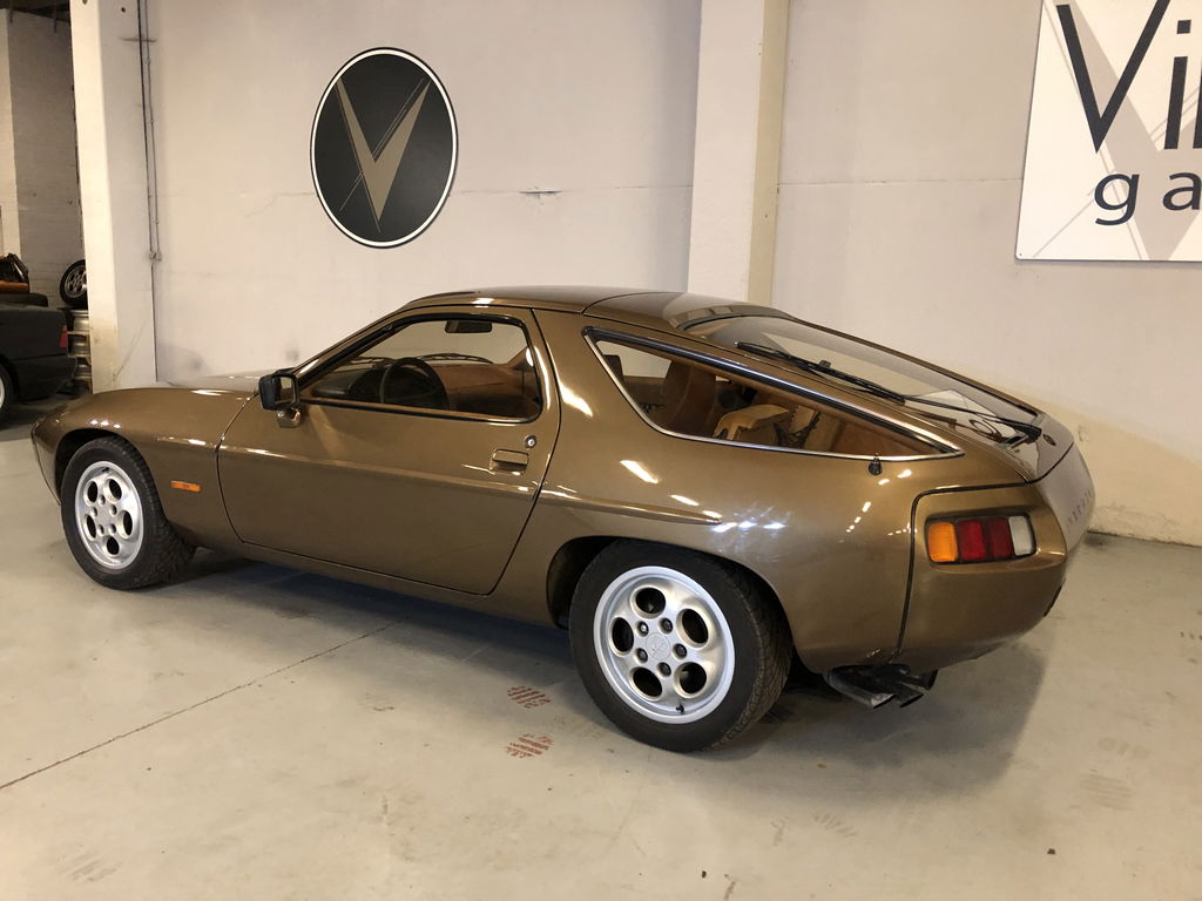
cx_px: 601
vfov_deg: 49.7
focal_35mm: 28
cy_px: 450
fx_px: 972
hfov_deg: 63.4
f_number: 1.8
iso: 100
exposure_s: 1/17
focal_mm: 3.99
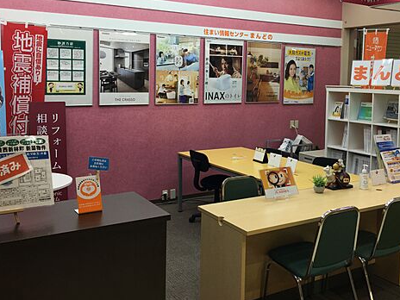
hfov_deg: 46.5
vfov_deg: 35.7
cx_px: 244
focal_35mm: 40
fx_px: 462
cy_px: 109
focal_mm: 4.15
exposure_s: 1/120
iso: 32
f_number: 2.2
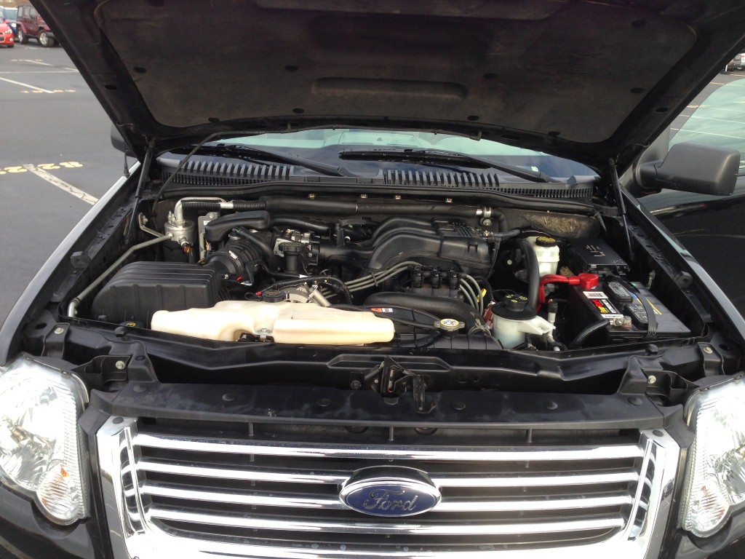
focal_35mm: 33
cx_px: 372
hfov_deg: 55.4
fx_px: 710
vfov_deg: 42.9
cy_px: 280
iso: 50
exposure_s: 1/184
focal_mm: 4.13
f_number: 2.4
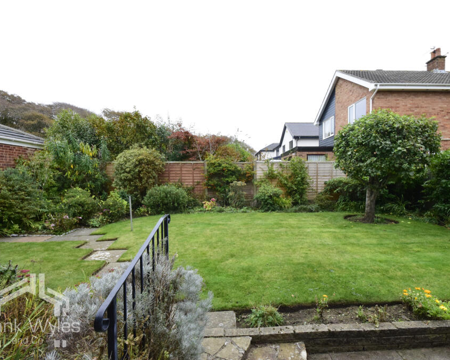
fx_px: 226
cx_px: 243
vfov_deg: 77.0
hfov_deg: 89.5
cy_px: 180
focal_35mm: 17
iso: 2500
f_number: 14
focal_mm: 10
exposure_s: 1/160
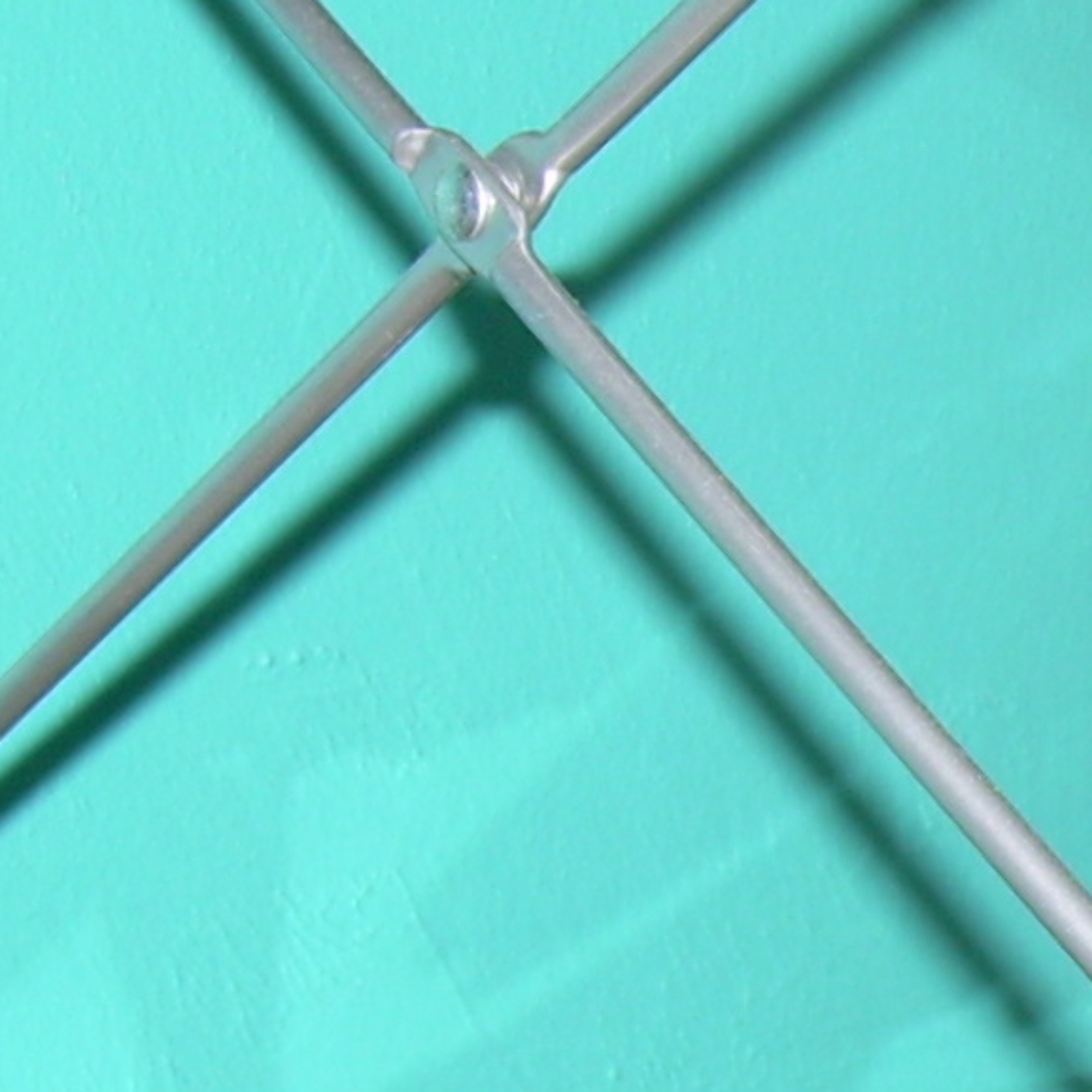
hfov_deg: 12.4
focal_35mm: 132
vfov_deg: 13.1
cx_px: 1742
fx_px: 4711
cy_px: 986
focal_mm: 6.3
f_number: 2.8
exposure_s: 1/60
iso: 50
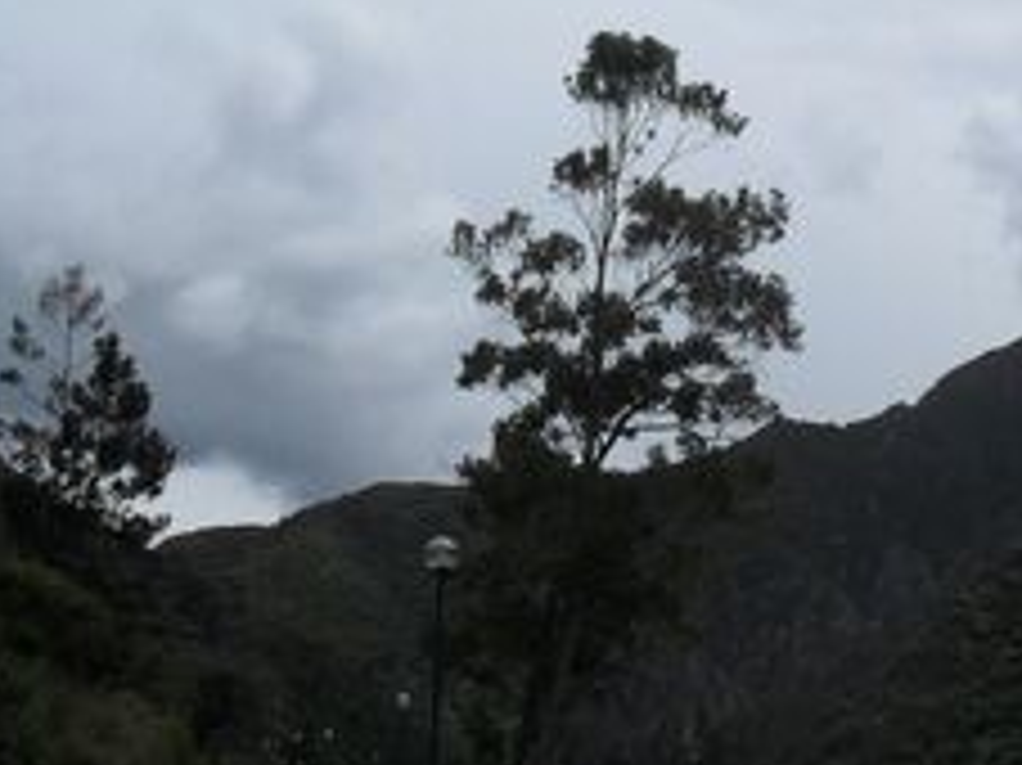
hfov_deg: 28.3
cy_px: 288
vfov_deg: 21.9
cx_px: 846
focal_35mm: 67
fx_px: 1977
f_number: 8.3
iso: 80
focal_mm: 6.3
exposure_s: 1/500
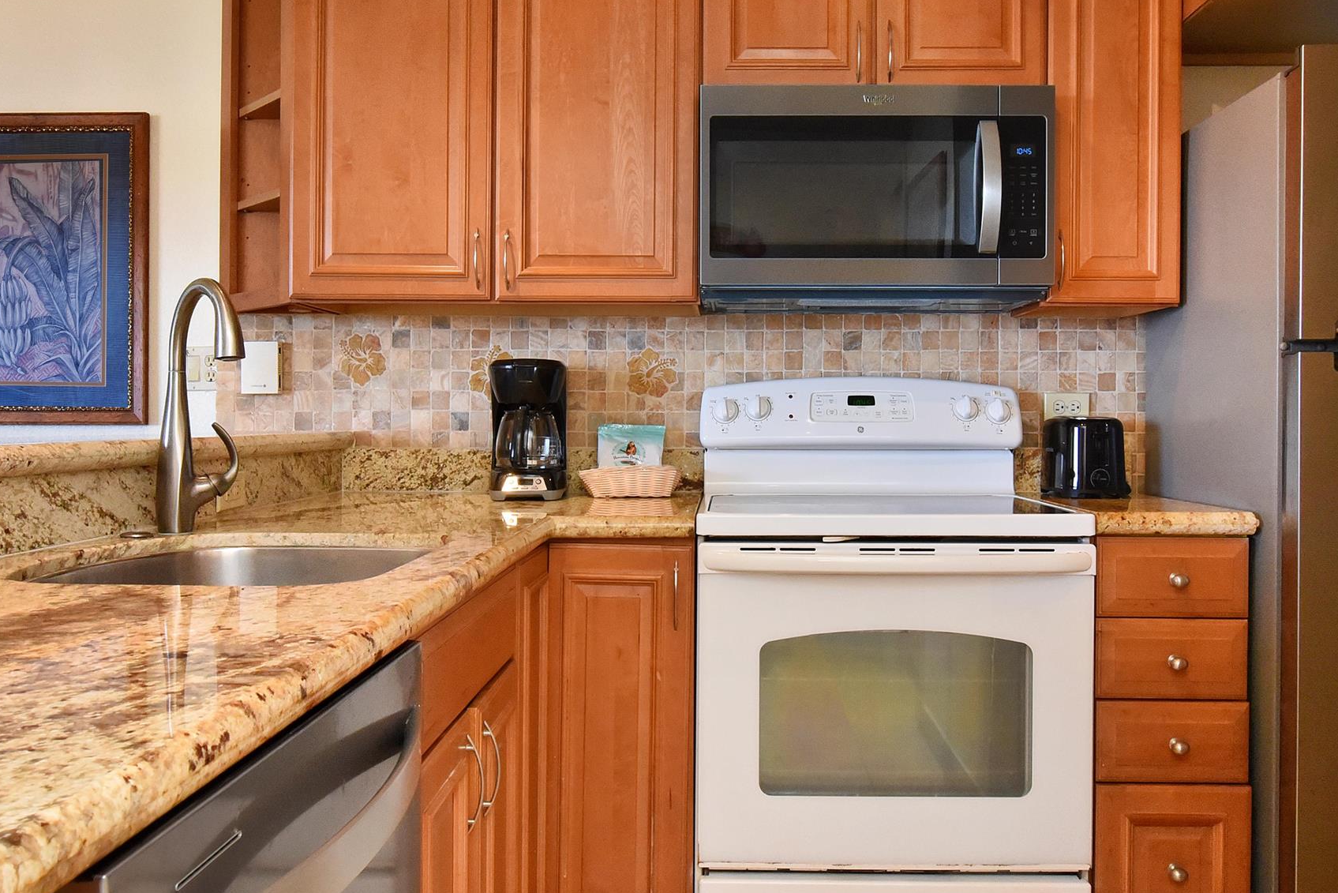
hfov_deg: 63.6
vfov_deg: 45.0
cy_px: 422
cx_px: 723
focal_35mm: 29
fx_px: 1078
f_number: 16
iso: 3200
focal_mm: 16
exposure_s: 1/60
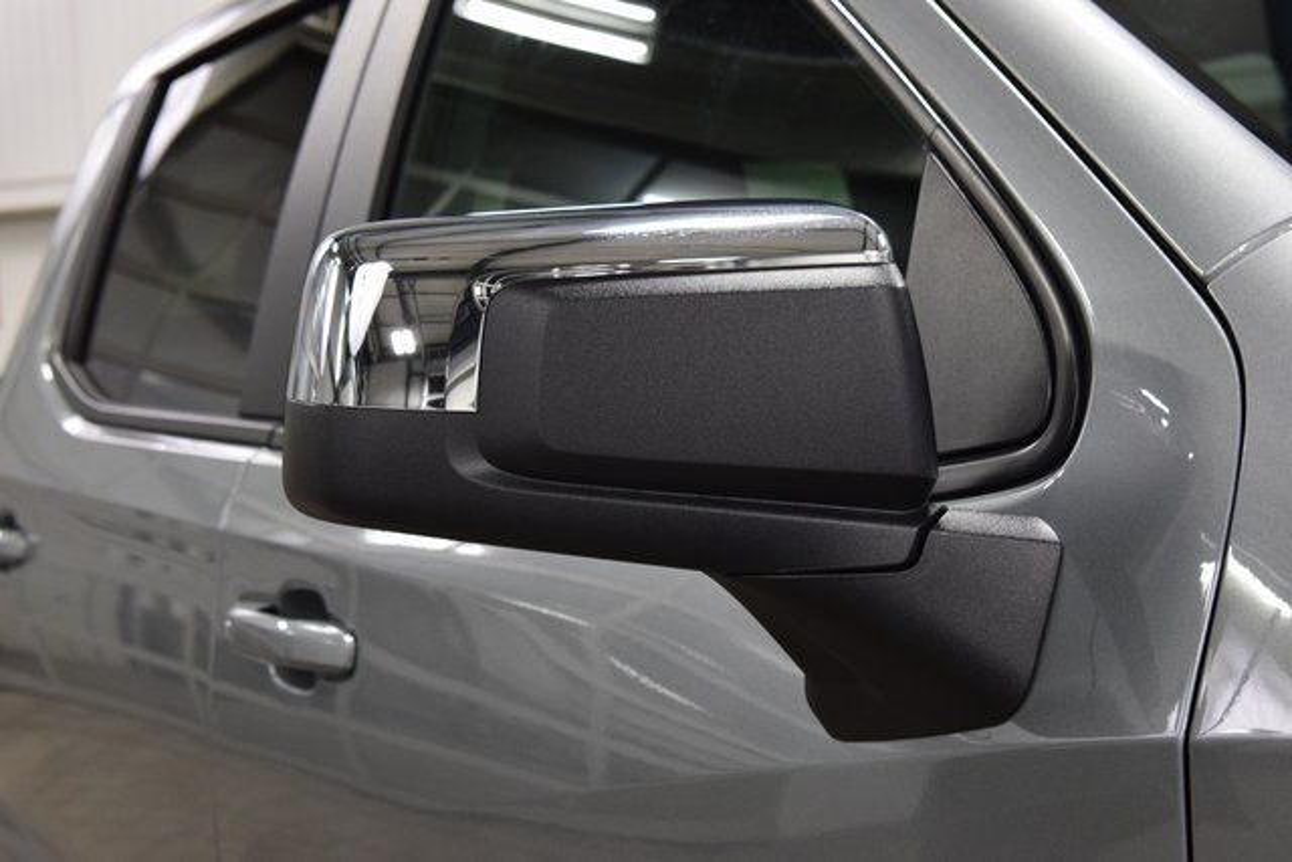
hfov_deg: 36.9
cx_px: 646
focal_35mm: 54
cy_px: 431
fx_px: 1938
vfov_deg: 25.1
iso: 1600
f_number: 5.6
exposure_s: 1/60
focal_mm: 36
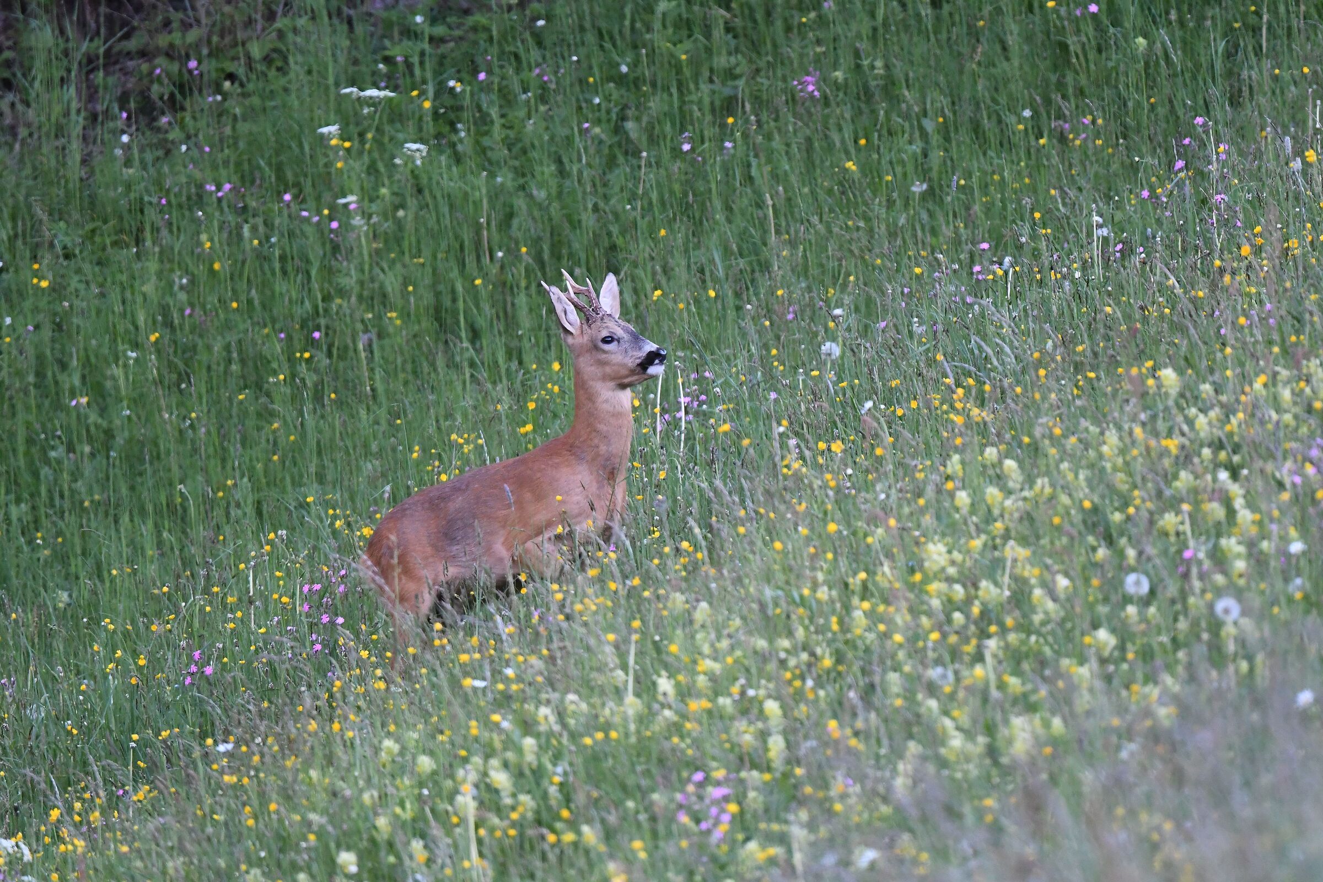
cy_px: 441
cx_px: 662
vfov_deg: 1.8
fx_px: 27560
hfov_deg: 2.7
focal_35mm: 750
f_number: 5.6
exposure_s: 1/640
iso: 4000
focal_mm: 500
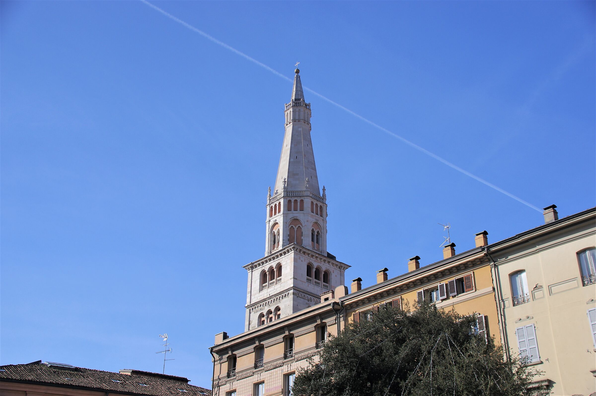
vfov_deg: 27.5
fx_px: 811
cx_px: 298
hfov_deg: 40.4
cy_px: 198
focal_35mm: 49
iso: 100
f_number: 5.6
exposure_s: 1/250
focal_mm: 33
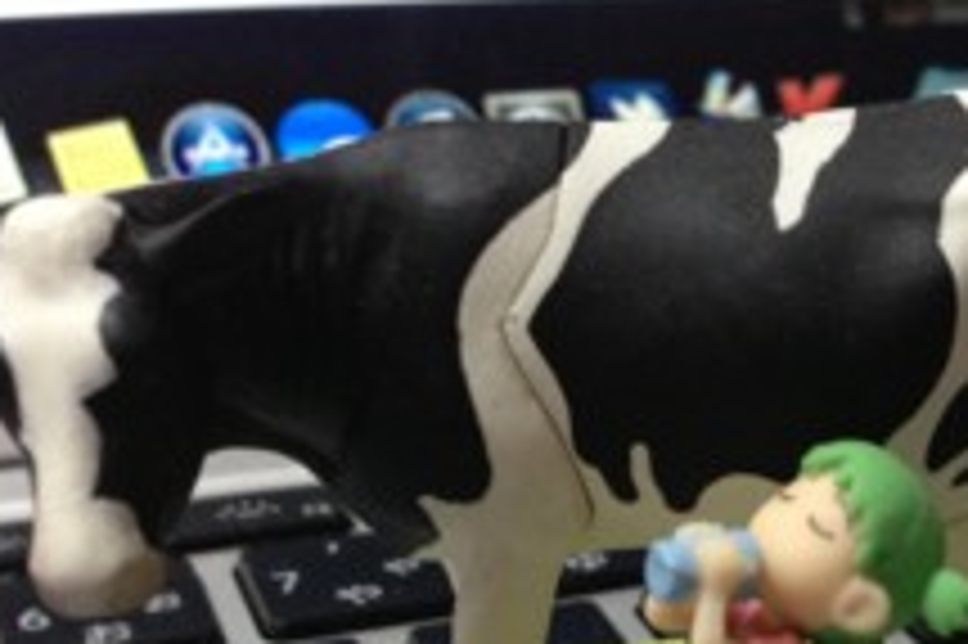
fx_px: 1934
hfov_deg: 27.5
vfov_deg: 18.3
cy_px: 671
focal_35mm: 72
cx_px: 788
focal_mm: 4.13
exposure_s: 1/20
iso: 320
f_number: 2.4
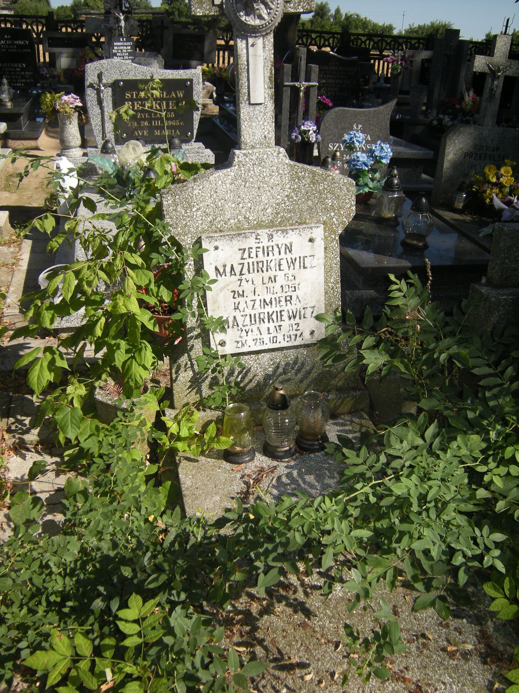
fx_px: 620
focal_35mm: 31
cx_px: 260
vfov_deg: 58.4
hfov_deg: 45.4
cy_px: 346
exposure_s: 1/260
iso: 91
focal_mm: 5.3
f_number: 5.8
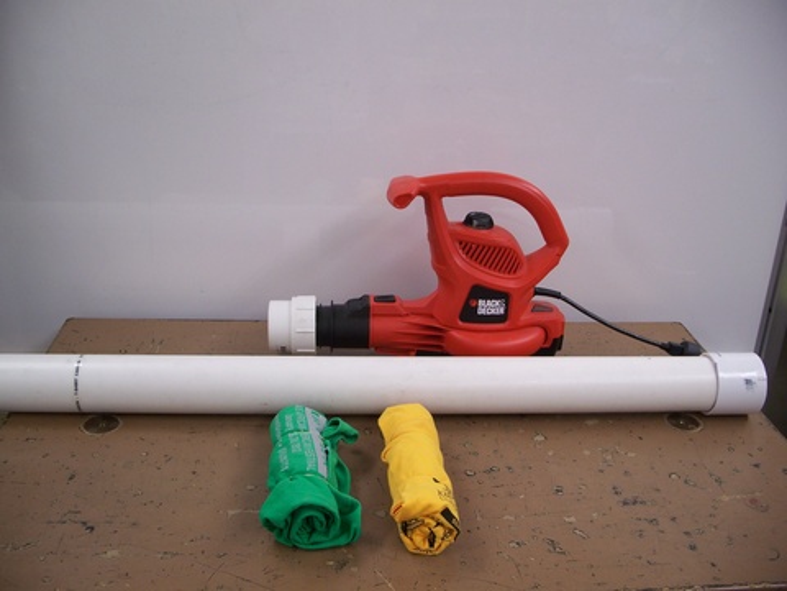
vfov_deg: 38.7
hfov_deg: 50.1
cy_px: 296
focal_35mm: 37
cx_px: 394
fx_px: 841
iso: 125
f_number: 2.8
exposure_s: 1/30
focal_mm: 7.8
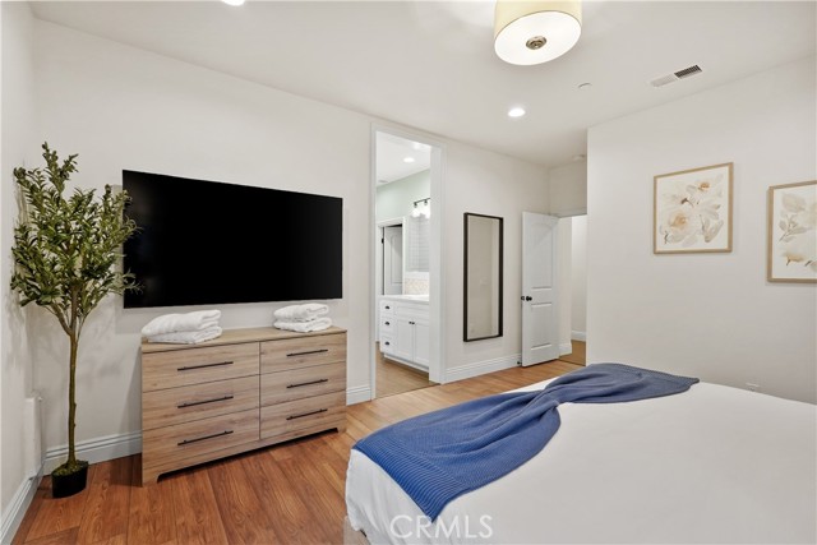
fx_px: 363
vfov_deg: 73.8
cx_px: 408
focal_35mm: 16
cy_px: 272
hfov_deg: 96.7
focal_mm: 16
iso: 1250
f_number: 4.5
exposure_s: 1/15
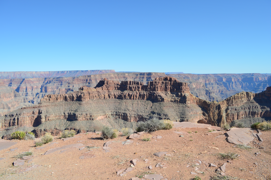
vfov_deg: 43.4
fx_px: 225
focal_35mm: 30
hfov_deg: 62.0
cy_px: 90
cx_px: 136
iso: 100
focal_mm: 20
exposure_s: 1/320
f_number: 9
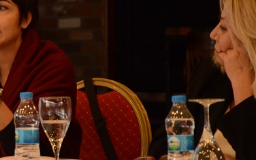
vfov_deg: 4.1
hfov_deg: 6.6
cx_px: 22
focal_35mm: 319
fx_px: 2226
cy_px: 23
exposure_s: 1/100
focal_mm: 105
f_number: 5.6
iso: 2500
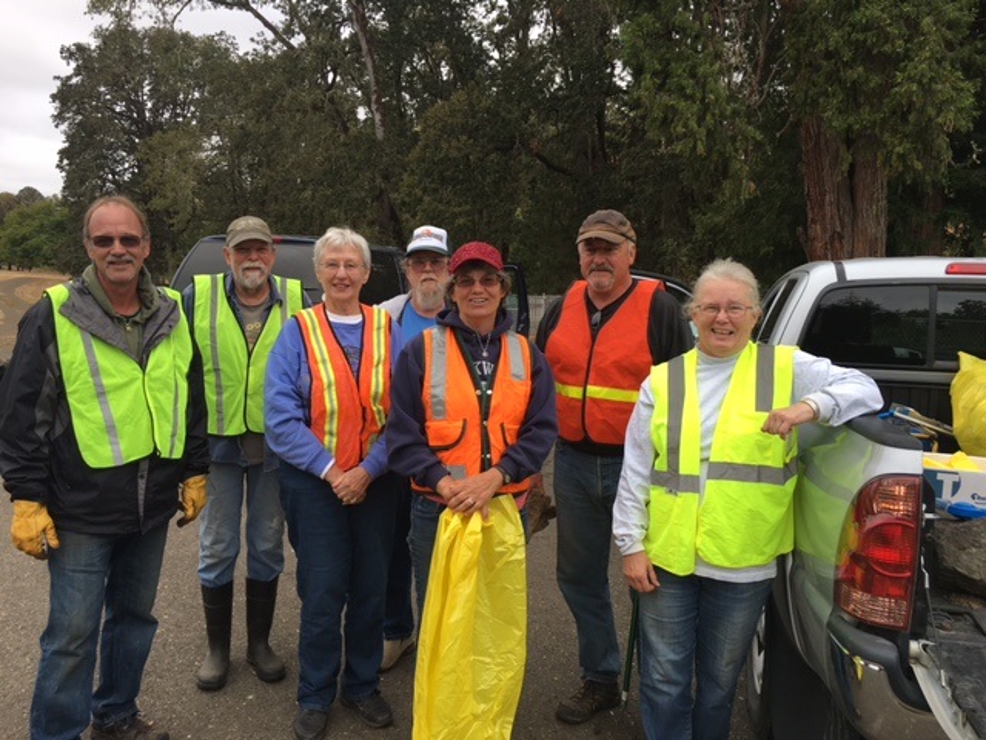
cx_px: 493
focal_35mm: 29
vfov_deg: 48.2
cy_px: 370
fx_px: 826
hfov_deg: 61.7
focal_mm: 4.15
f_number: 2.2
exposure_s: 1/234
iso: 25
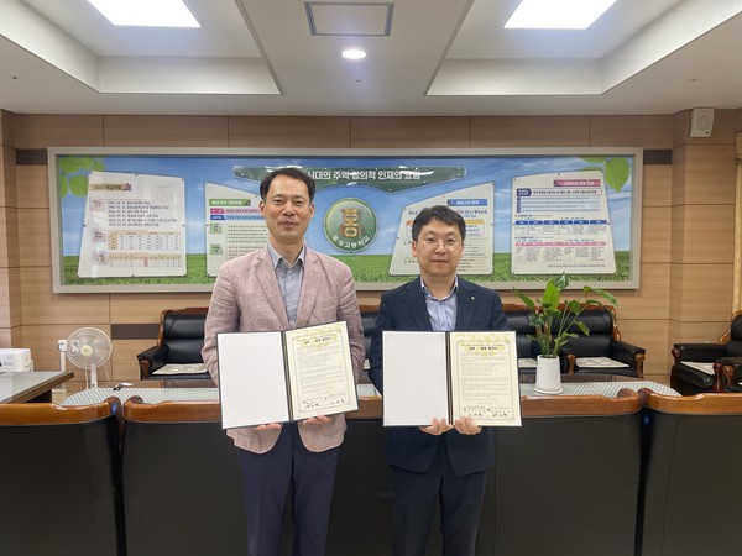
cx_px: 371
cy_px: 278
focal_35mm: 26
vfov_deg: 53.1
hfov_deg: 67.3
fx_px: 557
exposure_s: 1/60
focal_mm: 4.2
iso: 80
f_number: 1.6
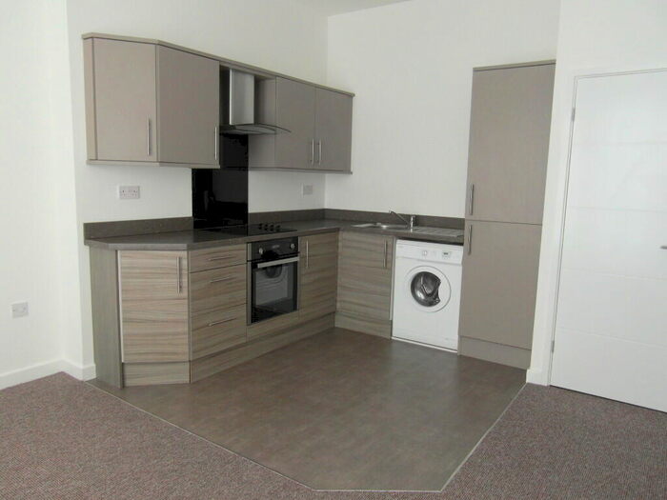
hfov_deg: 71.6
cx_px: 334
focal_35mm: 24
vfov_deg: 56.8
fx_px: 462
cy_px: 250
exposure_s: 1/30
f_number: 3.2
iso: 240
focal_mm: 4
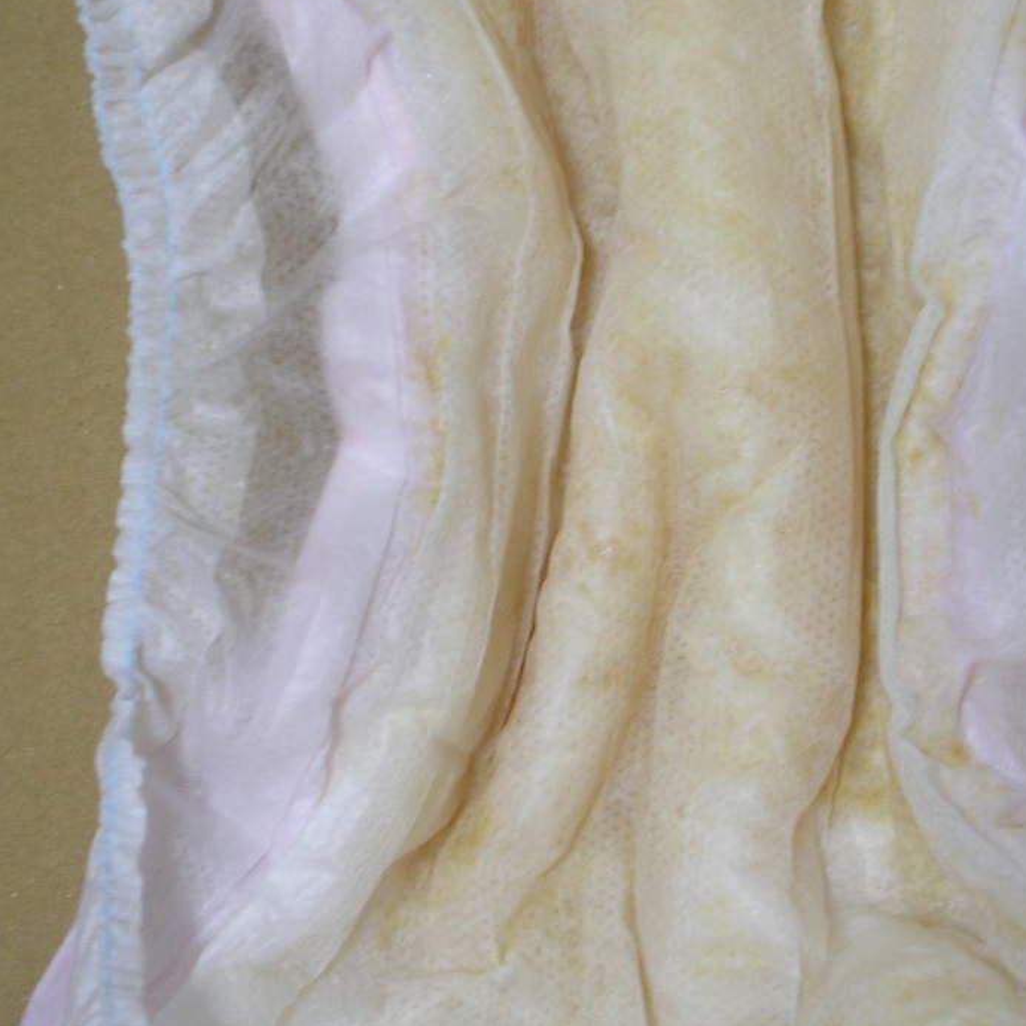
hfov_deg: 19.6
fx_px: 2951
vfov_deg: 19.7
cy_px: 460
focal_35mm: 88
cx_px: 713
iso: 50
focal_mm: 10.2
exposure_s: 1/5.8
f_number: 3.6
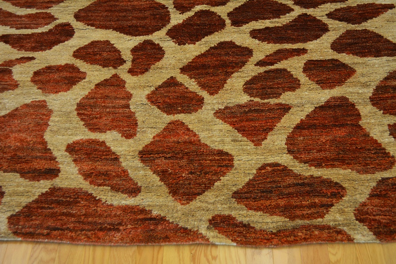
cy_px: 132
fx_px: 429
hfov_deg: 49.6
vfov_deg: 34.2
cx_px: 198
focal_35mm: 39
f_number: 4.2
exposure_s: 1/60
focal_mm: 26
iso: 800
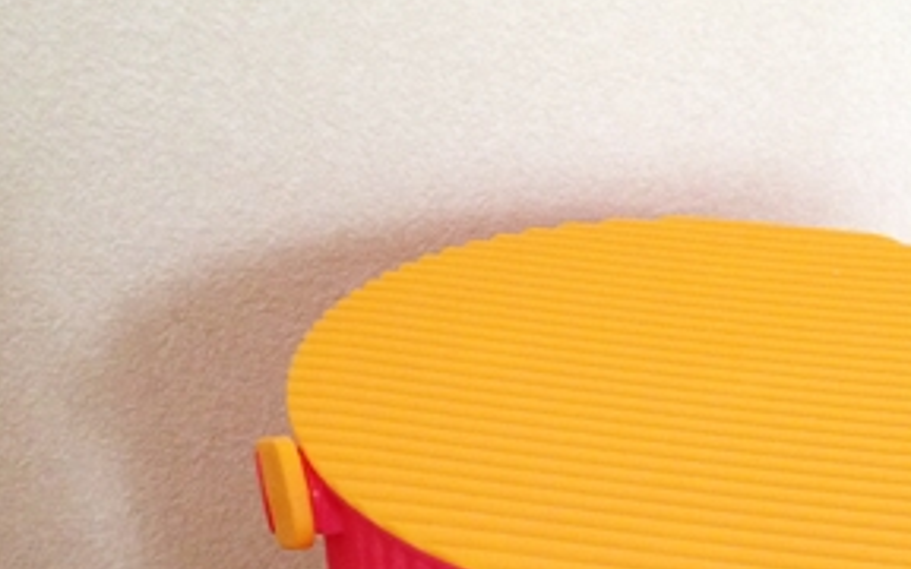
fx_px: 1812
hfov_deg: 27.9
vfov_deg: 17.2
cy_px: 642
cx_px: 655
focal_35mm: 73
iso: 320
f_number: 2.4
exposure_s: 1/20
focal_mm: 4.12
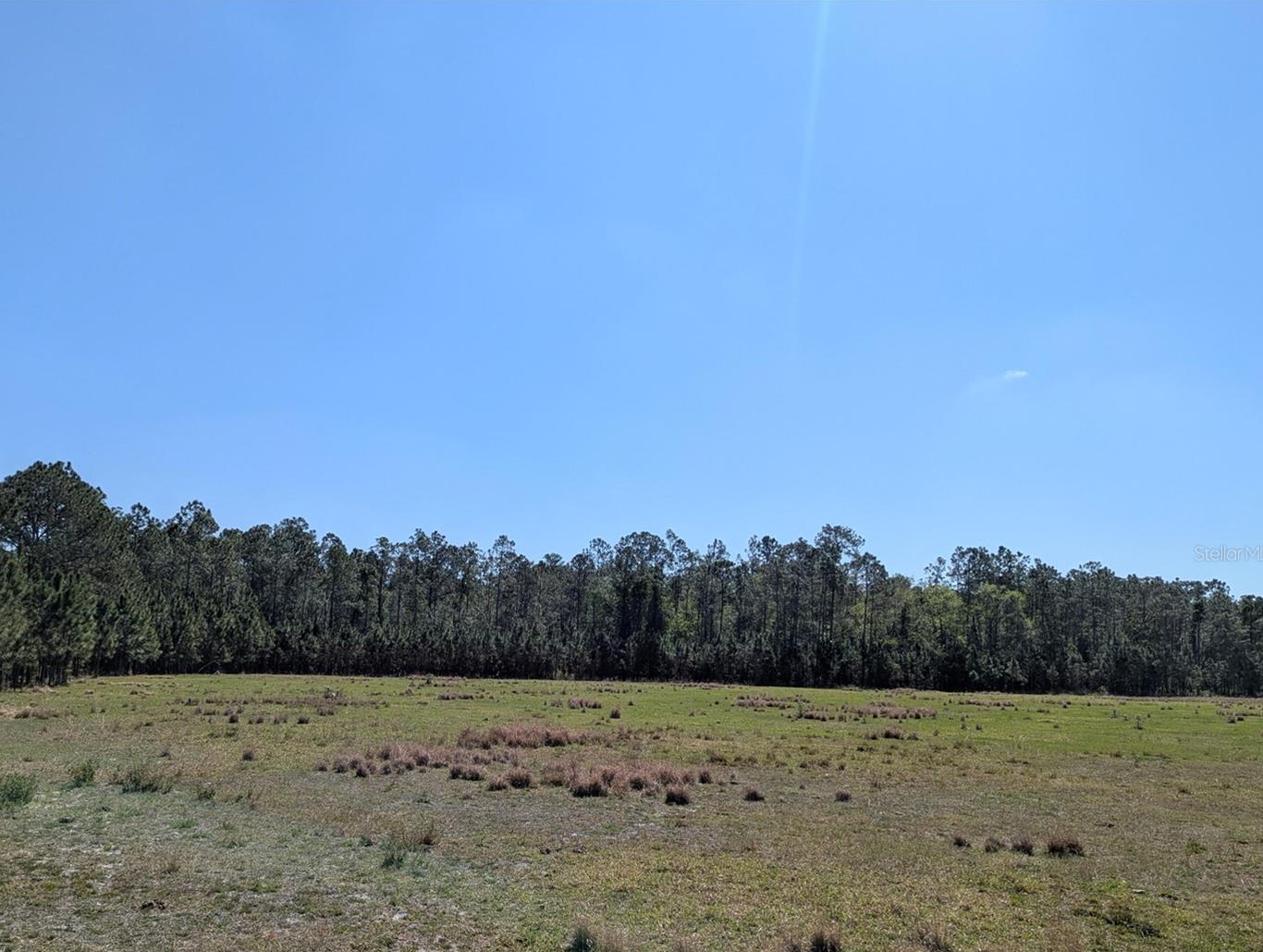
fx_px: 1023
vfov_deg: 49.7
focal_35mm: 28
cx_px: 545
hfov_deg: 63.1
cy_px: 553
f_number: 1.85
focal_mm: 6.81
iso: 49
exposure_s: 1/2632
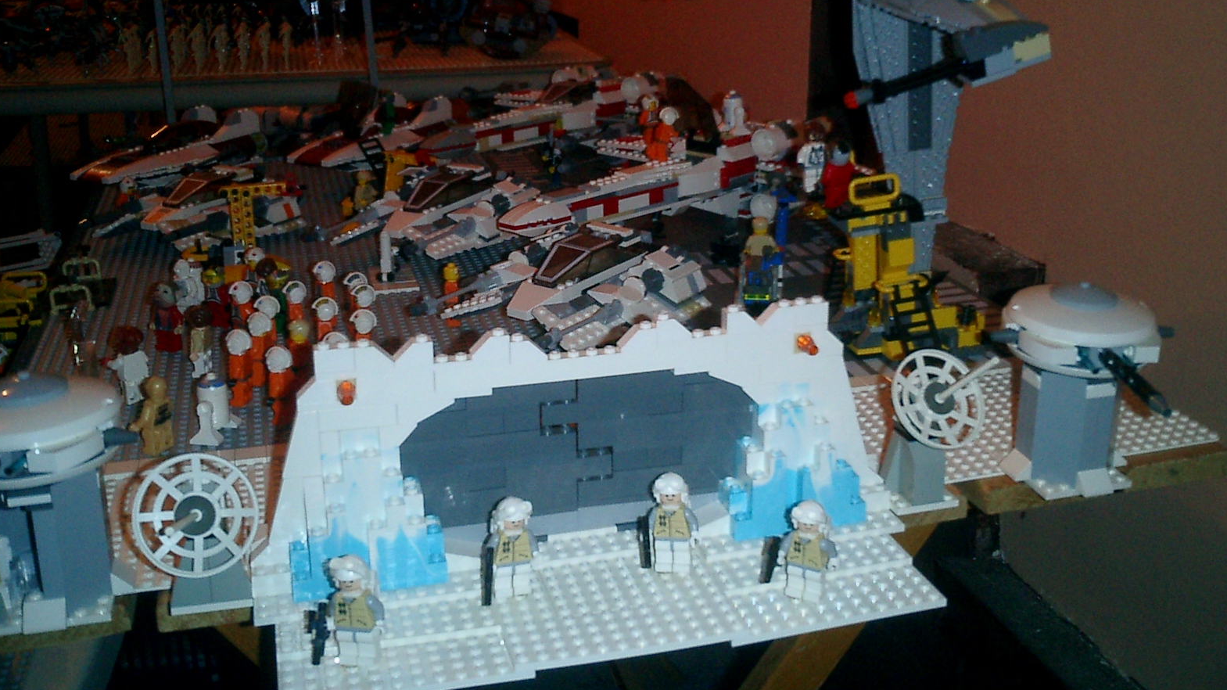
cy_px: 279
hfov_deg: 50.5
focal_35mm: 40
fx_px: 1301
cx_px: 615
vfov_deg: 29.6
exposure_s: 1/30
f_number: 3.2
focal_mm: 7.5
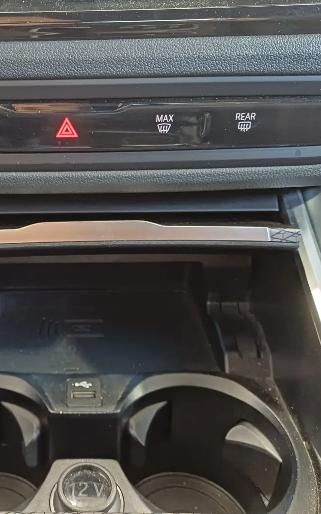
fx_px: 504
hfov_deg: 34.3
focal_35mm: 36
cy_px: 255
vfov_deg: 54.0
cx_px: 66
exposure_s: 1/20
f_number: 1.8
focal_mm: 4.65
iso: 800
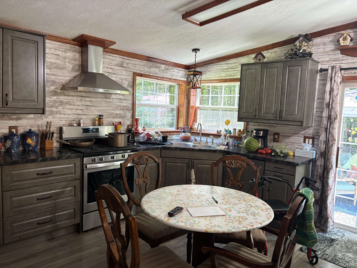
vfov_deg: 53.1
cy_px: 134
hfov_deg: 67.3
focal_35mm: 26
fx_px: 268
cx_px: 178
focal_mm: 5.96
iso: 200
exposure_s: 1/60
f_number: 1.6
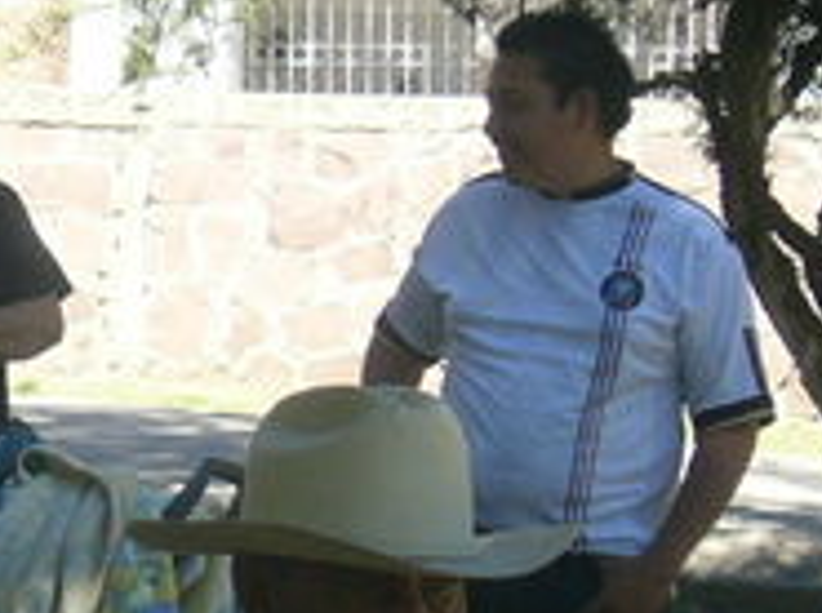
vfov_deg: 7.1
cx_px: -147
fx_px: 4930
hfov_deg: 9.4
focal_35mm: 208
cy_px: 342
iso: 50
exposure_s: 1/250
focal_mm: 10
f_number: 3.7
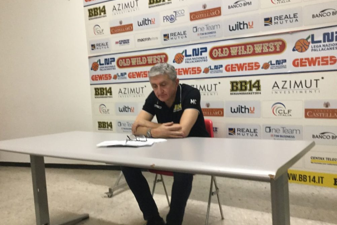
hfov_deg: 57.2
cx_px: 167
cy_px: 111
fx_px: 309
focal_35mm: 33
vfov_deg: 40.0
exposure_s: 1/33
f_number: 2.4
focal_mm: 3.3
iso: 200
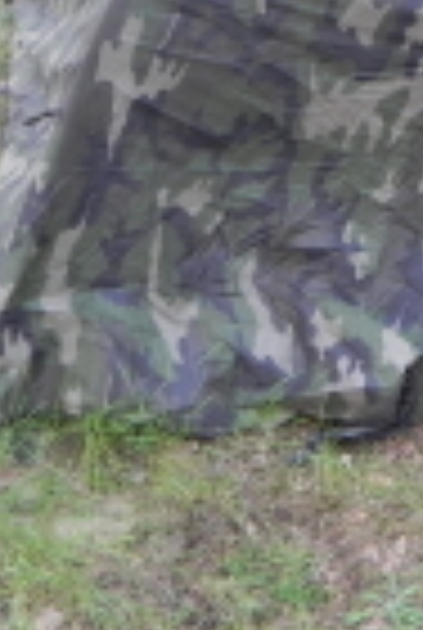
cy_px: 36
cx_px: 270
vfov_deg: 25.3
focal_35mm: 77
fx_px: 1350
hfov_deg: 17.8
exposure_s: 1/32.5
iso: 160
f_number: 2.8
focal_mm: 4.6
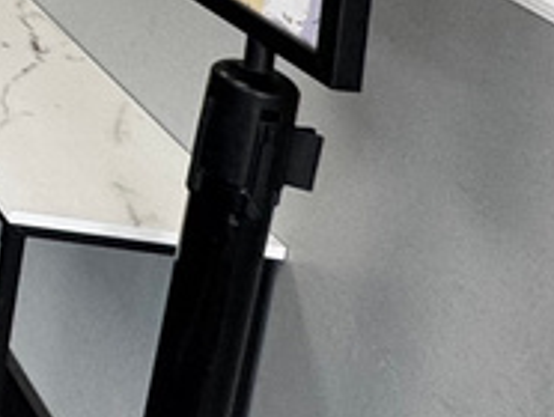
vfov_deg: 15.6
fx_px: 1234
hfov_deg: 14.1
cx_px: -855
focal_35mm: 77
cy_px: -393
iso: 125
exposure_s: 1/120
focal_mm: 2.22
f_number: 2.2
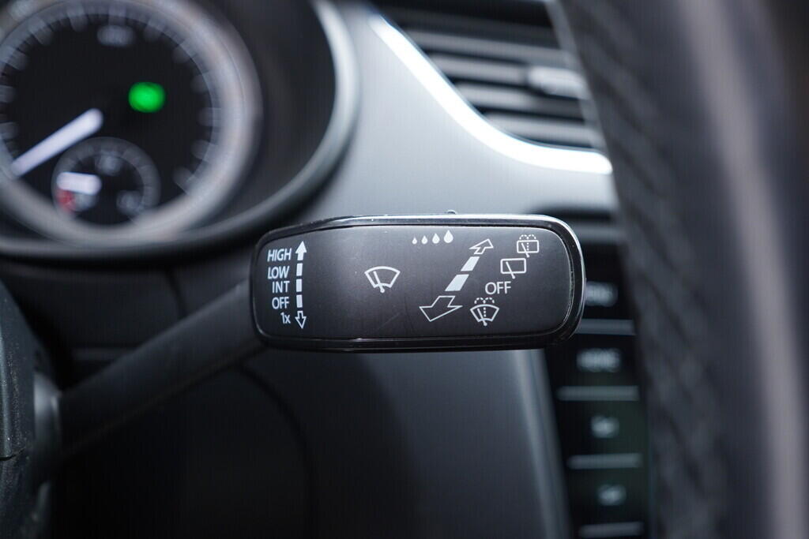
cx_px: 404
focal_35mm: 36
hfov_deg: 53.1
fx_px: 809
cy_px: 270
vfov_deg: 36.9
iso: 400
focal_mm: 24
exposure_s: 1/40
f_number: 2.8
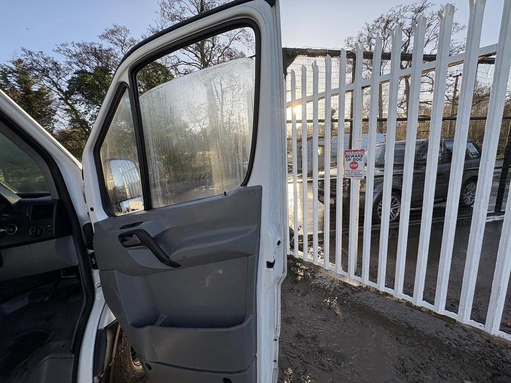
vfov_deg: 85.7
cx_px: 256
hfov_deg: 102.1
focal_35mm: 14
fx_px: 207
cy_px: 192
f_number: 2.2
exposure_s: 1/552
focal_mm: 2.22
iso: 40
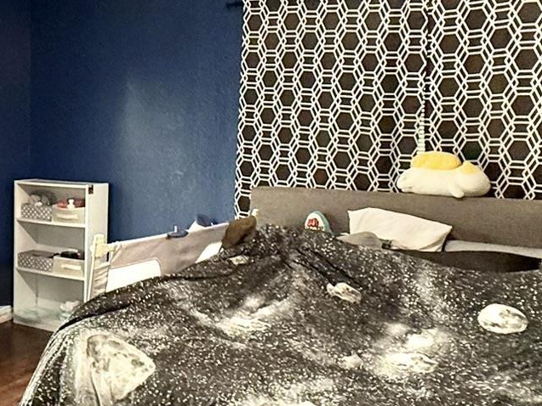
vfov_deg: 32.2
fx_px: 705
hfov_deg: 37.9
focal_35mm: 45
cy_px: 205
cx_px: 12
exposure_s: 1/59
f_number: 2.2
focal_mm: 2.22
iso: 320
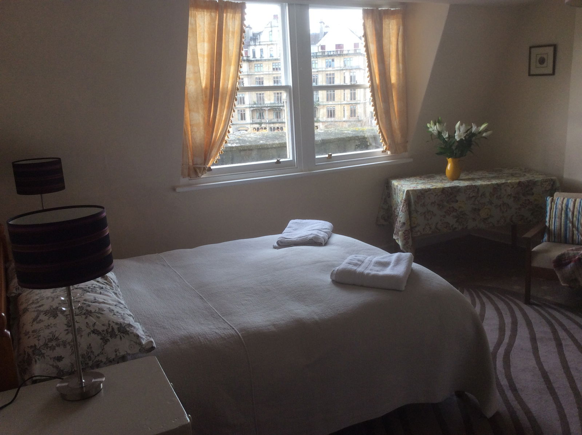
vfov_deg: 44.1
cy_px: 218
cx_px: 291
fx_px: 537
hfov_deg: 56.9
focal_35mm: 32
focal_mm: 3.3
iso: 32
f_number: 2.4
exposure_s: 1/50
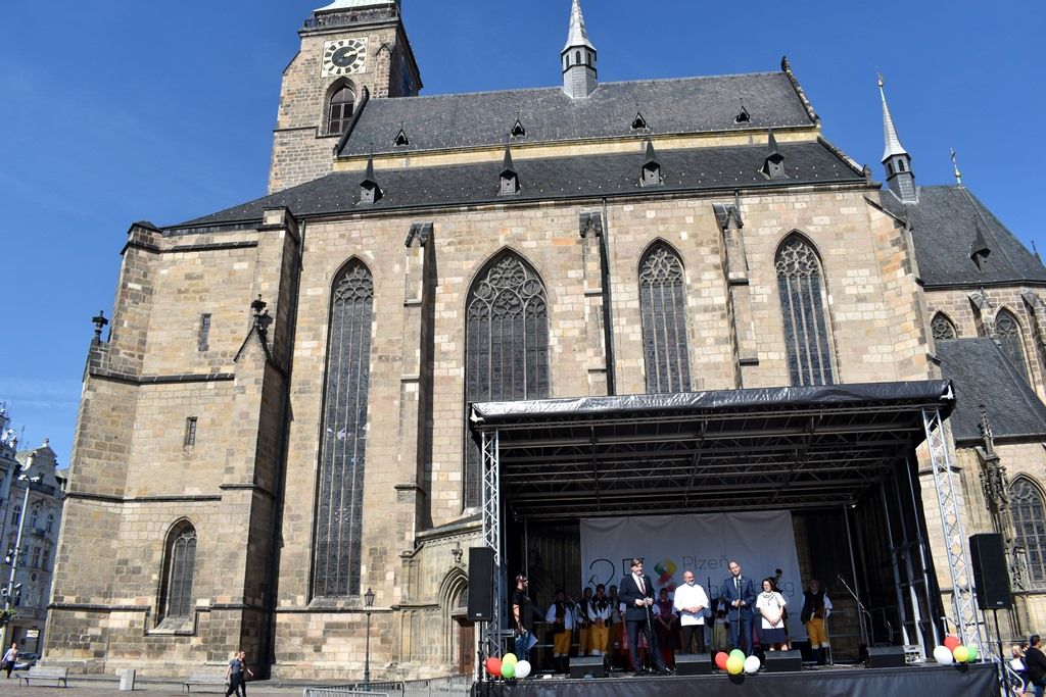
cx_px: 523
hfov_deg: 67.4
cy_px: 348
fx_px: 785
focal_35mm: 27
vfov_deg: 47.9
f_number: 8
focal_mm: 18
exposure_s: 1/250
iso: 100
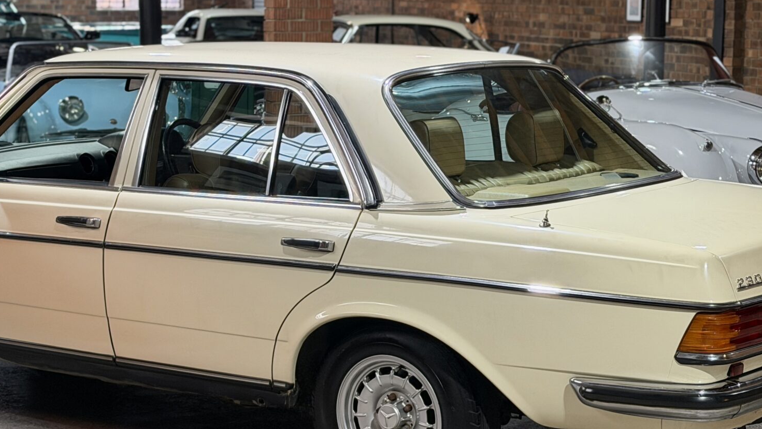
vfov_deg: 13.3
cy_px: 180
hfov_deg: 23.4
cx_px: 293
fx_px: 1839
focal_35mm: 91
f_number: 1.78
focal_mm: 6.76
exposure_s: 1/50
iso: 160
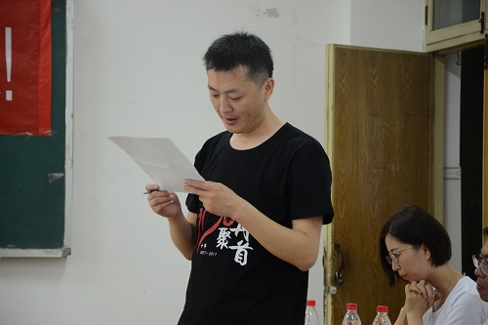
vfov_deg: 8.7
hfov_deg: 13.0
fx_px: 2134
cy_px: 162
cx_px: 244
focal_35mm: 158
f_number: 5.6
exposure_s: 1/15
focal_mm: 105
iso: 800
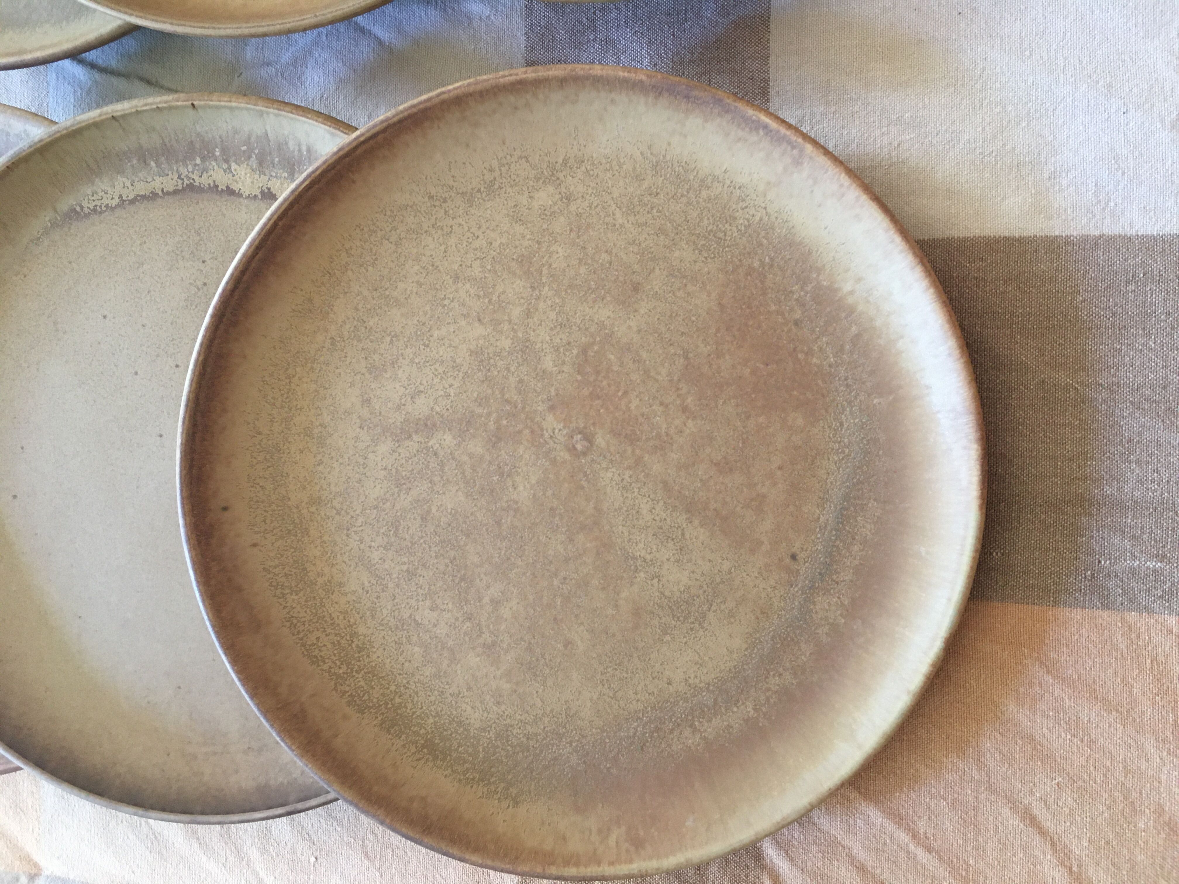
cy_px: 442
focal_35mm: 29
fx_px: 988
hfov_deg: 61.7
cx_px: 590
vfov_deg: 48.2
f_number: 2.2
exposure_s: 1/33
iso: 160
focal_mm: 4.15
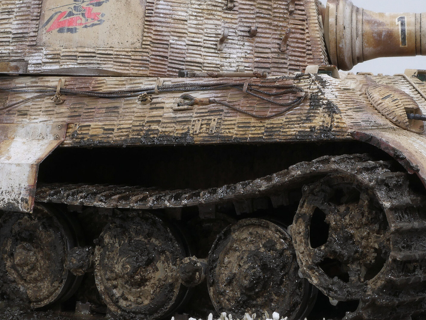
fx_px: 1329
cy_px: 112
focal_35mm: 108
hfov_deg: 18.2
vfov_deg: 13.7
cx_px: 251
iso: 200
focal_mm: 30
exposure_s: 1/2.5
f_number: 22
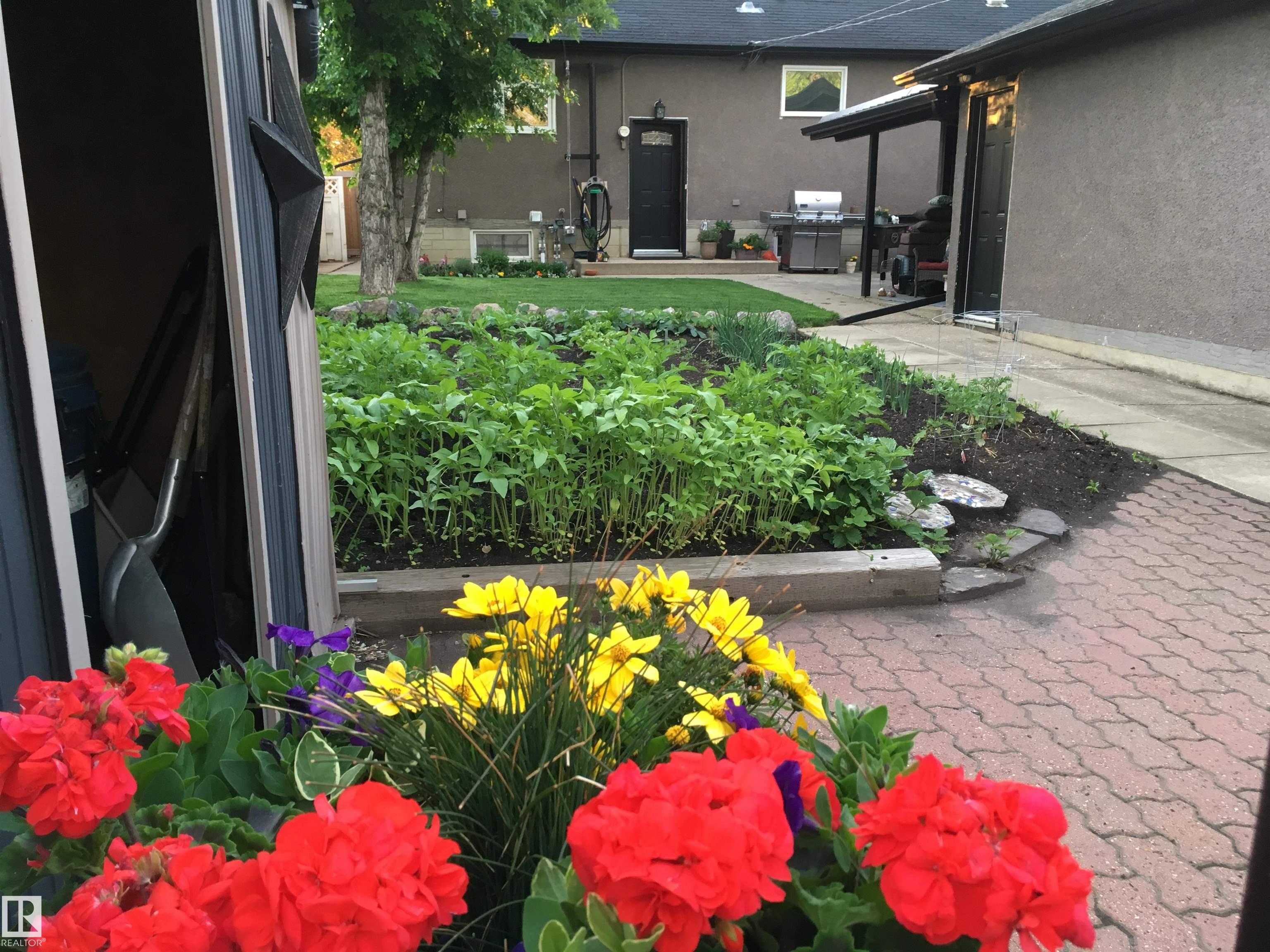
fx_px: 1064
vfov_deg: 48.2
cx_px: 635
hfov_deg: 61.7
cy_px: 476
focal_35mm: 29
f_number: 2.2
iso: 64
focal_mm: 4.15
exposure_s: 1/30
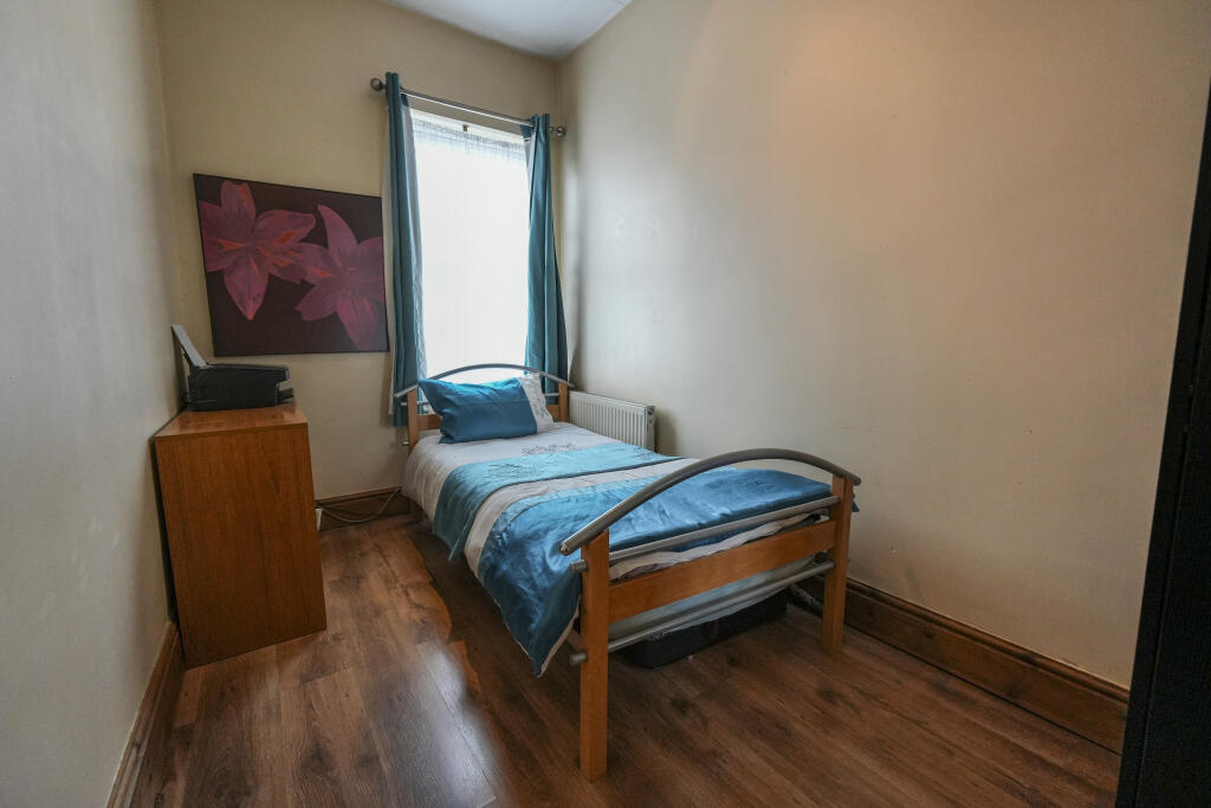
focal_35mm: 15
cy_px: 404
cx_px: 606
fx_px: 505
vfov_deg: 77.3
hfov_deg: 100.4
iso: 1250
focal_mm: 10
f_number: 4
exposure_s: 1/160
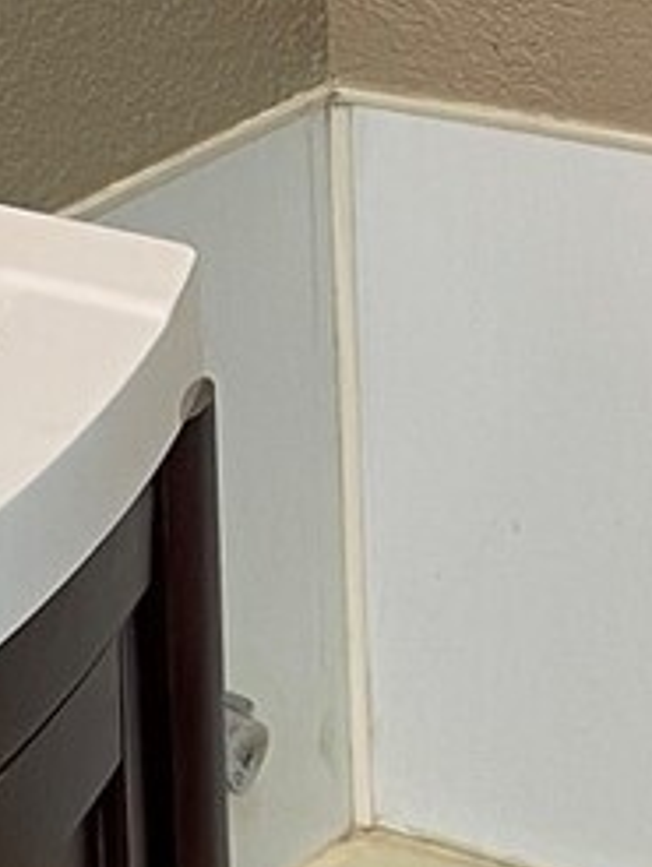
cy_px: 74
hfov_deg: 9.7
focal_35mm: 152
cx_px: 596
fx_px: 3811
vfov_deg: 12.9
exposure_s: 1/60
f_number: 1.6
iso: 100
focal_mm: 4.2
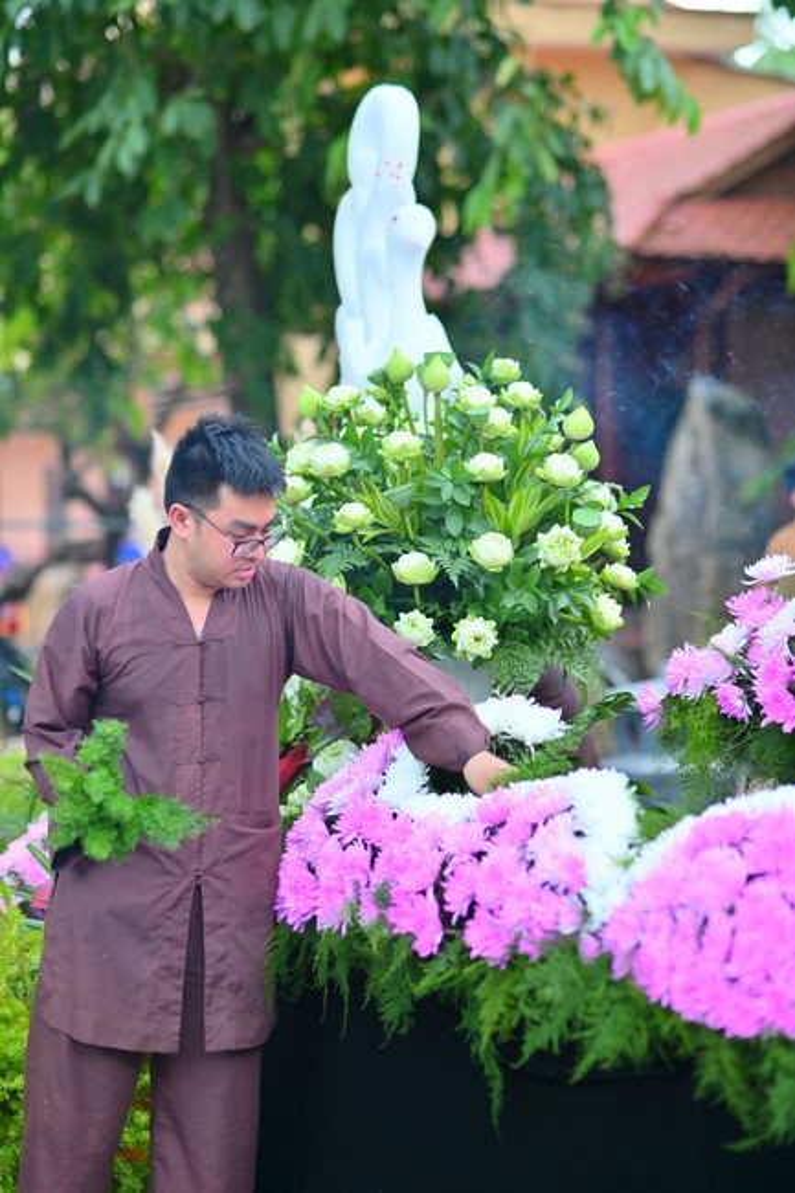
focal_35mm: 85
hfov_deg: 16.1
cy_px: 596
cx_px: 398
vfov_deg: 23.9
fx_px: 2817
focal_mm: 85
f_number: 2.2
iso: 100
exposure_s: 1/320
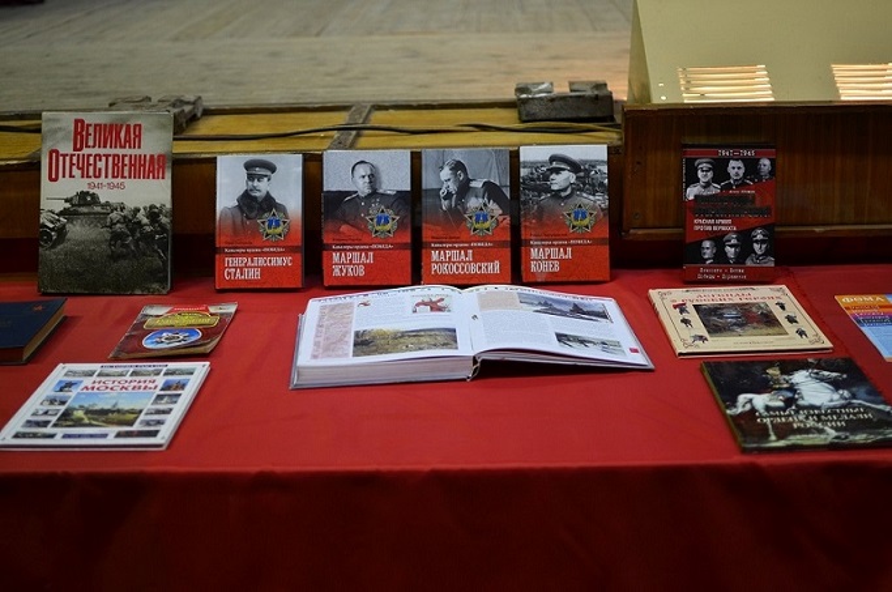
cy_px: 296
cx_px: 446
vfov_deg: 25.7
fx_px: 1299
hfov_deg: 37.9
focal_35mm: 52
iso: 200
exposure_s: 1/25
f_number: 2
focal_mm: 35
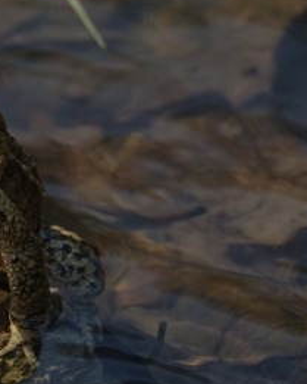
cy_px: 184
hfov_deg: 1.2
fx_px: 15267
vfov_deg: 1.4
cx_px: -72
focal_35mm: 1345
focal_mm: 200.72
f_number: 4
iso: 160
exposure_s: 1/800
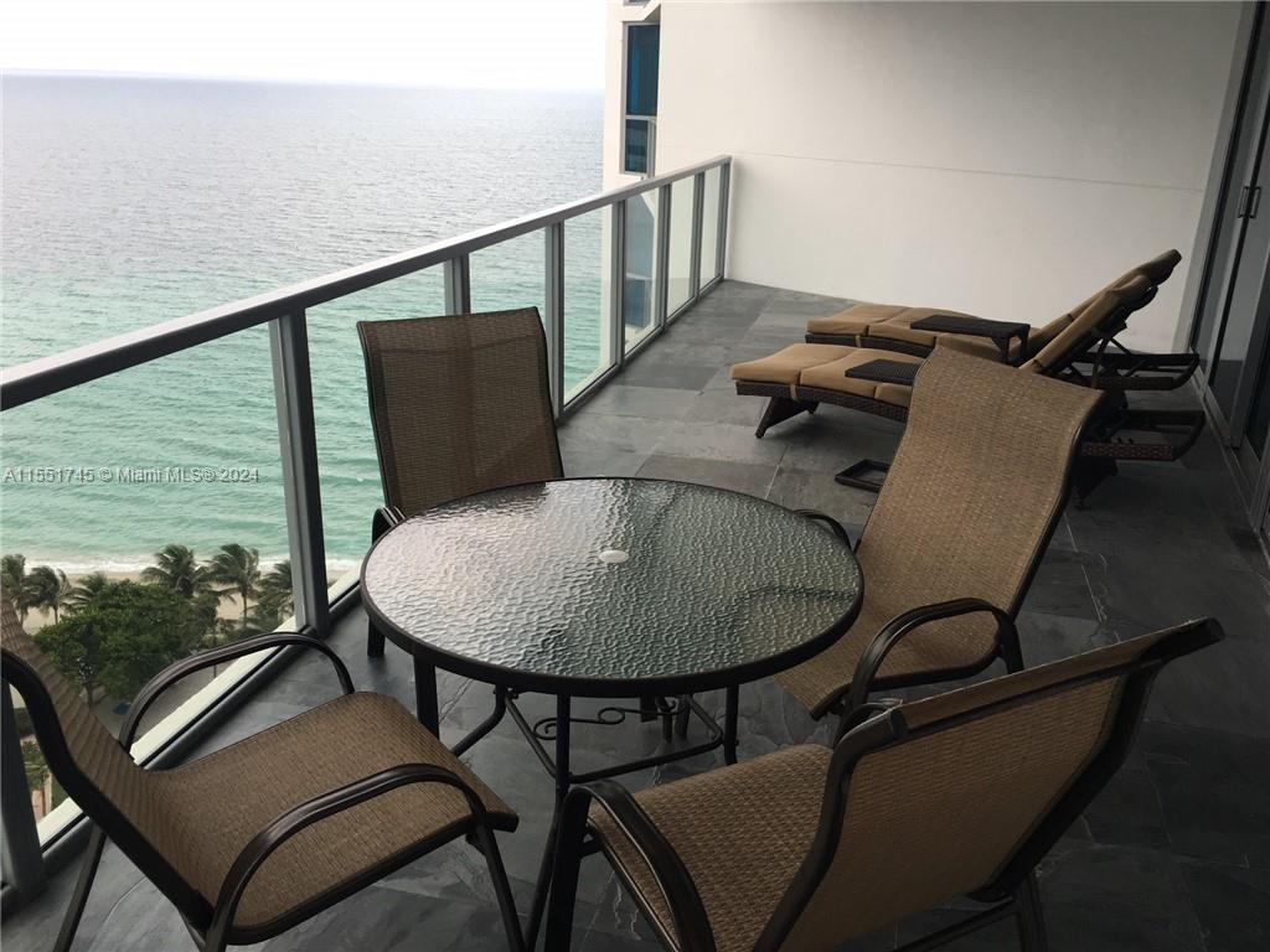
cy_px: 476
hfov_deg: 61.7
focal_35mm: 29
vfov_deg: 48.2
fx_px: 1064
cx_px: 635
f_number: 2.2
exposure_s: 1/120
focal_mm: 4.15
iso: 40
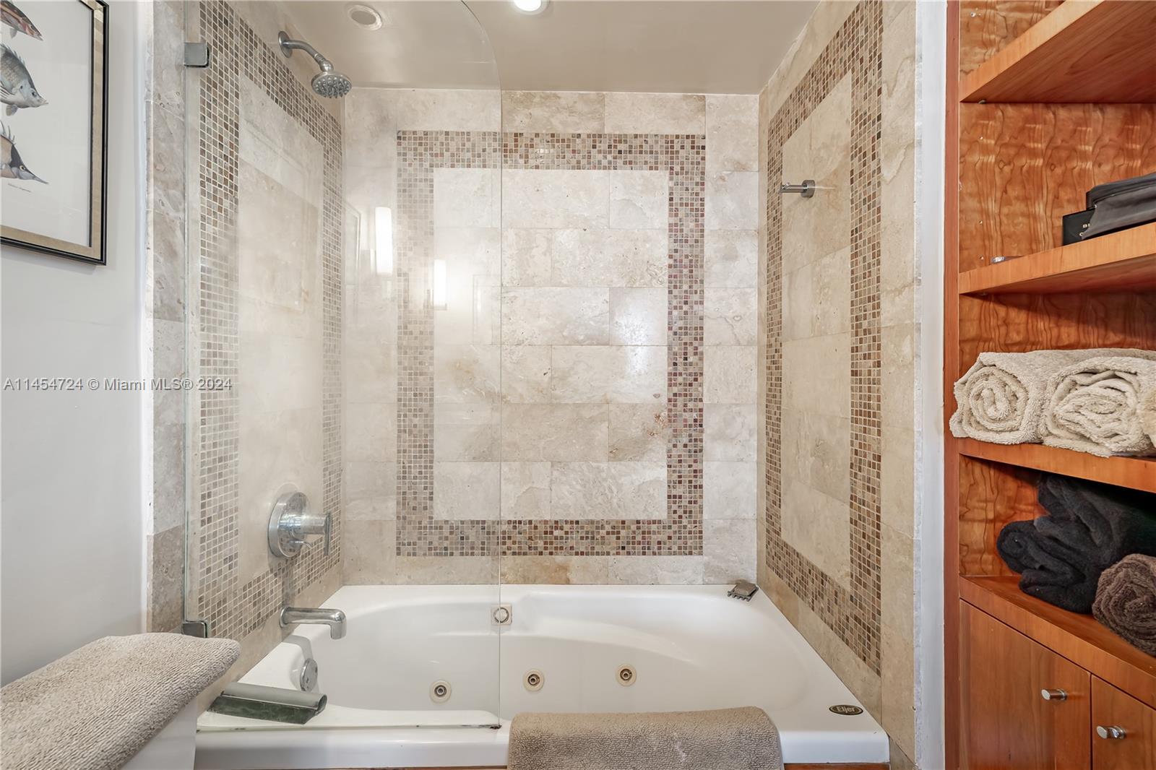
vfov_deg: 73.7
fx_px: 514
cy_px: 385
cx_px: 578
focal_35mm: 16
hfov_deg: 96.7
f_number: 8
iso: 200
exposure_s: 1/6
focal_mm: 16
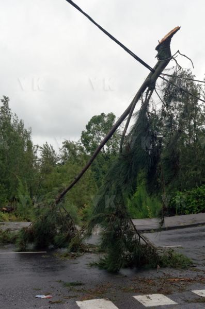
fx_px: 309
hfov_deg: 36.7
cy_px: 154
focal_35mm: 36
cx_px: 102
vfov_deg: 53.2
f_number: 11
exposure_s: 1/250
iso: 1600
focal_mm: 24
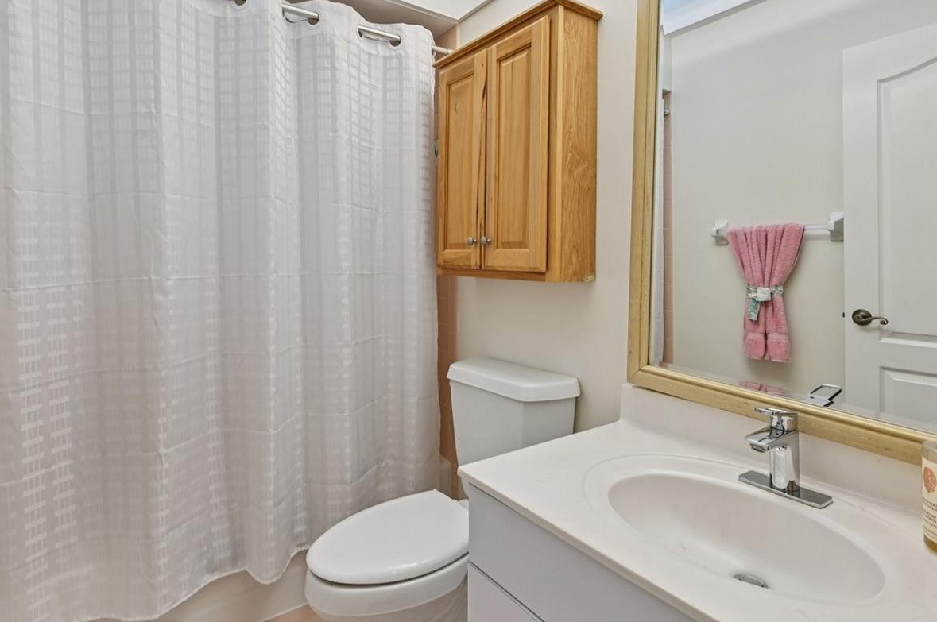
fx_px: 494
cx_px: 473
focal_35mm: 19
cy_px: 271
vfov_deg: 64.2
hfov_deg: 87.0
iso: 400
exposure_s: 1/100
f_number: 8
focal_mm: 14
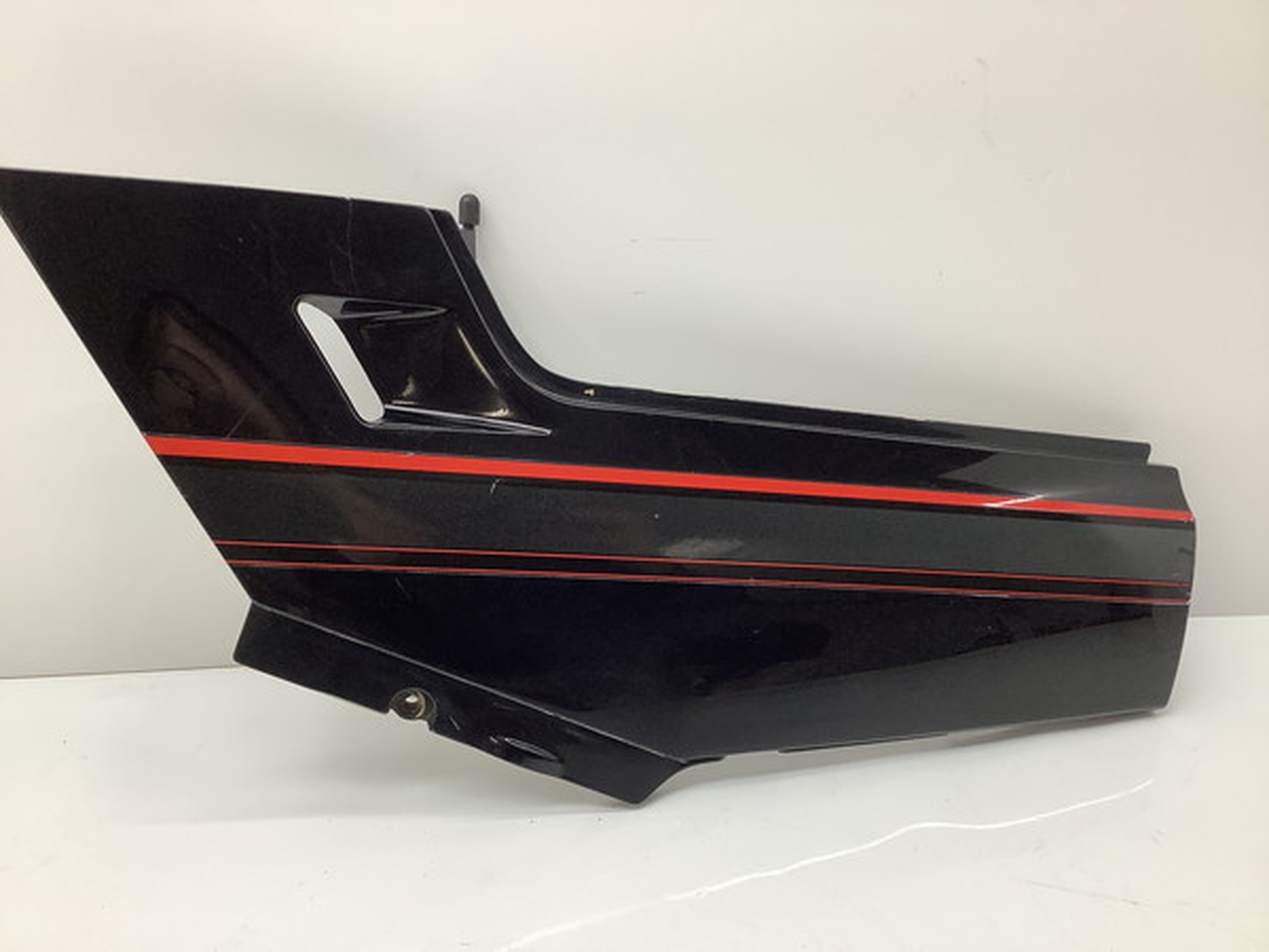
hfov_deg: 58.4
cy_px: 476
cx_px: 634
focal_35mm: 31
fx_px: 1136
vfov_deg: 45.4
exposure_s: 1/120
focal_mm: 3.3
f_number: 2.4
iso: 64
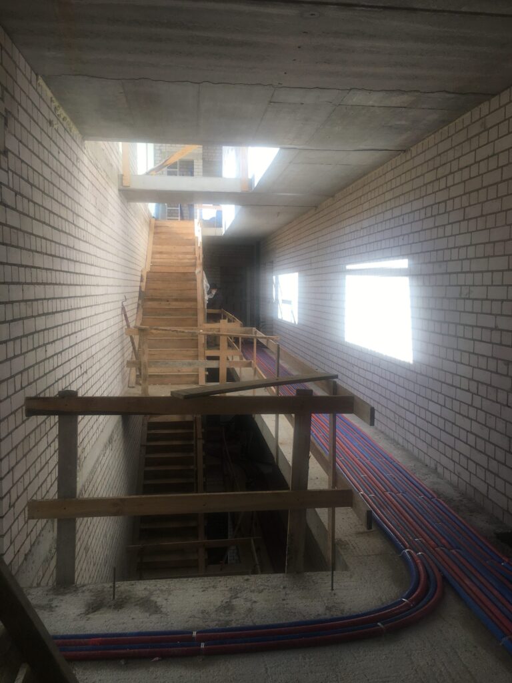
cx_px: 256
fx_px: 572
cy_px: 342
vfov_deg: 61.7
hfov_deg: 48.2
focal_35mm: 29
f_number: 2.2
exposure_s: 1/257
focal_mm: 4.15
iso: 25
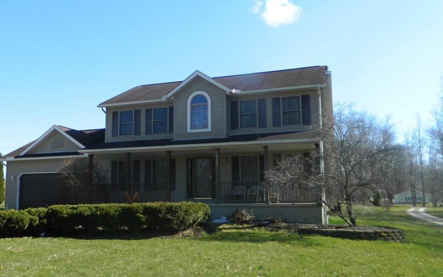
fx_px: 398
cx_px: 181
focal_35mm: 33
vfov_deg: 38.3
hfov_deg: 57.8
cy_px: 154
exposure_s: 1/500
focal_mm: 4.5
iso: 80
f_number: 3.1
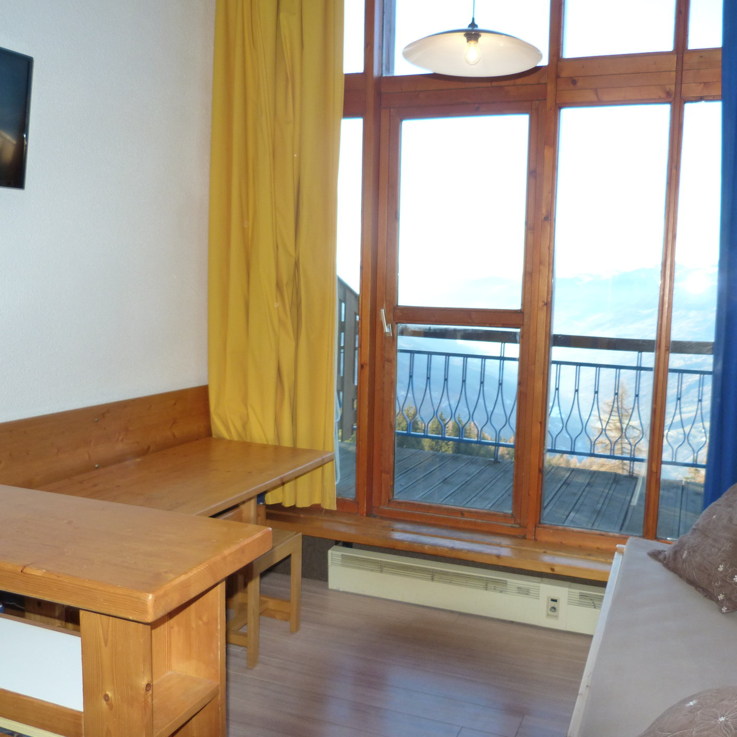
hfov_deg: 53.7
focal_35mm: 30
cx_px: 434
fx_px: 723
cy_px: 374
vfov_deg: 54.0
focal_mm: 4.5
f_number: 2.8
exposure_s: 1/100
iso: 125
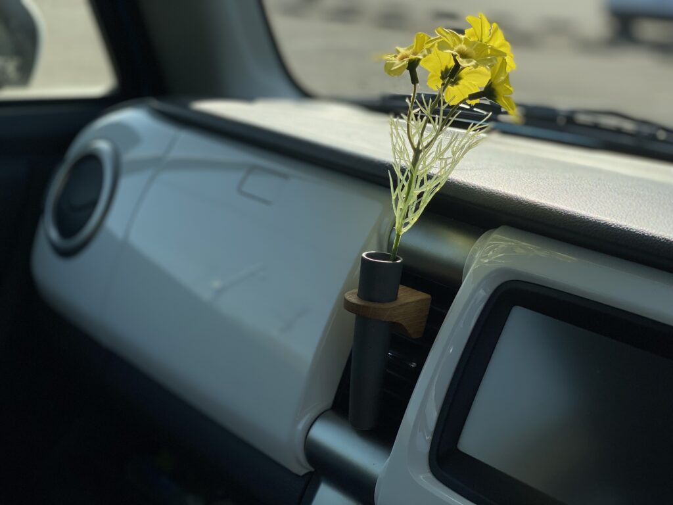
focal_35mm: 52
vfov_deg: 28.0
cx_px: 336
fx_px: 1011
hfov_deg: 36.8
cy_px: 252
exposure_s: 1/2179
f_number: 2
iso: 20
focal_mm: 6
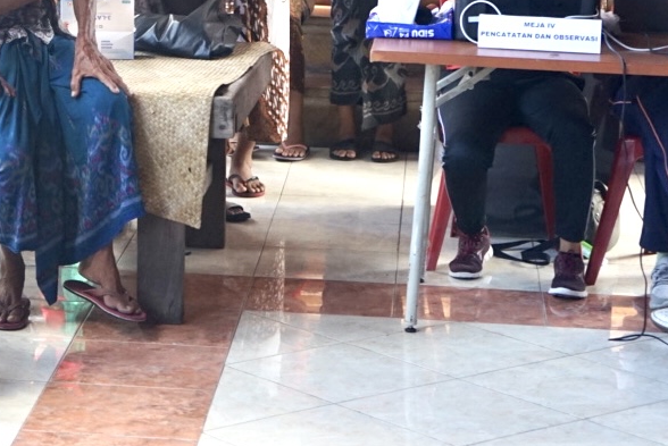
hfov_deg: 17.2
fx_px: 2154
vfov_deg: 11.8
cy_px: 68
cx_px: -30
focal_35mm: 116
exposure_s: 1/200
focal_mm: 46
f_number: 4.5
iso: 1000
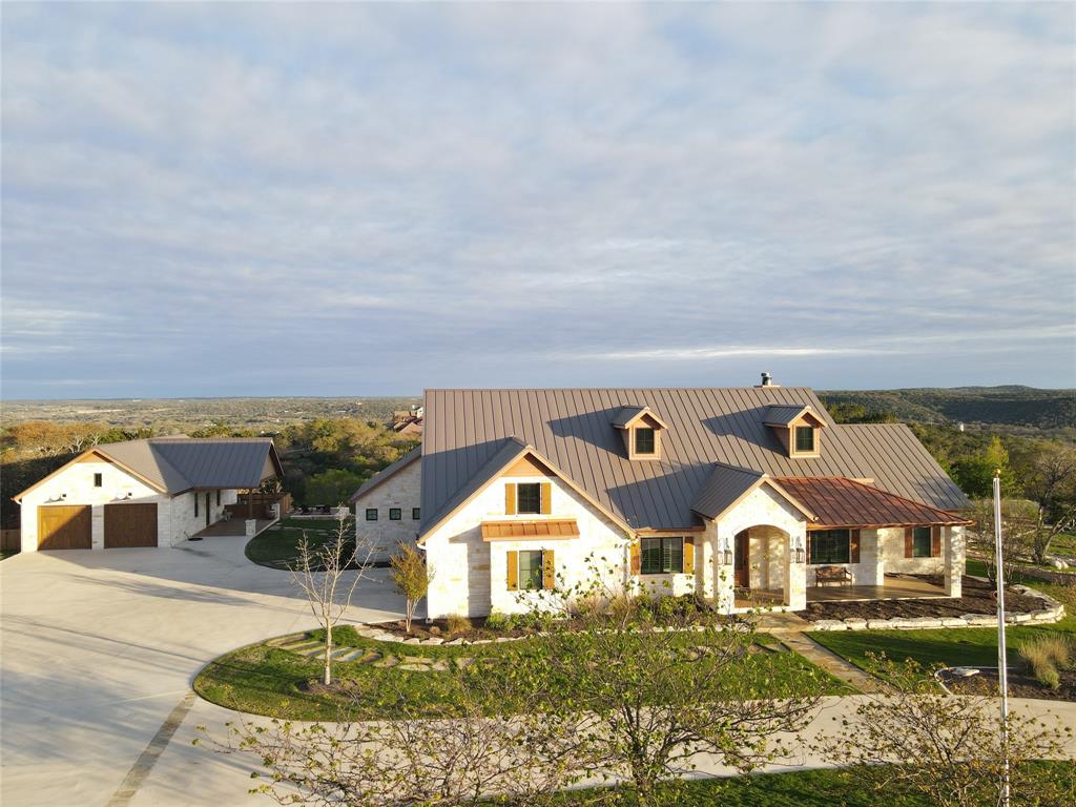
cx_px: 538
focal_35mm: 24
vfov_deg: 56.8
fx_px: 746
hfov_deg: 71.6
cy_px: 404
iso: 100
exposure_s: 1/60
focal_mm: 4.5
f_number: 2.8
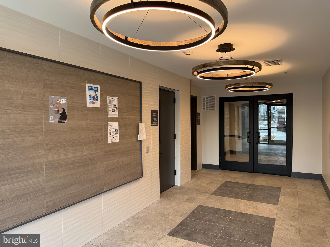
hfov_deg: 71.6
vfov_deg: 56.8
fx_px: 229
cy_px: 124
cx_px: 165
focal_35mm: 24
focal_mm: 6.76
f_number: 1.78
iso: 160
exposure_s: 1/231
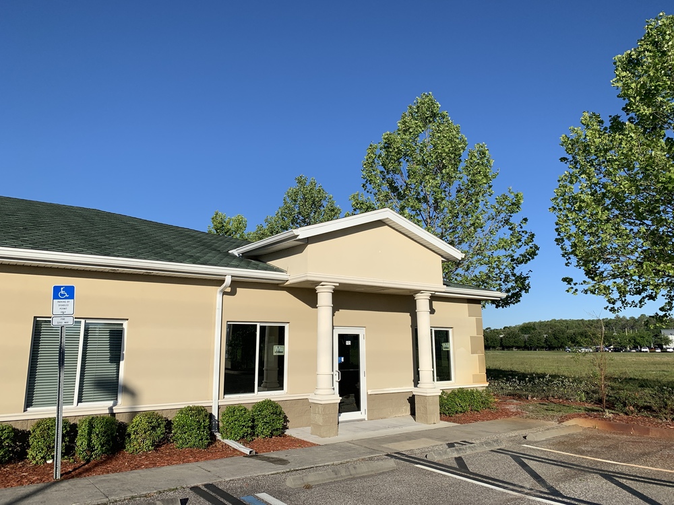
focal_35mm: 26
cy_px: 252
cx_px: 337
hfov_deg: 67.3
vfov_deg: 53.1
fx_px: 506
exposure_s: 1/3289
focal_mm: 4.25
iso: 25
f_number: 1.8
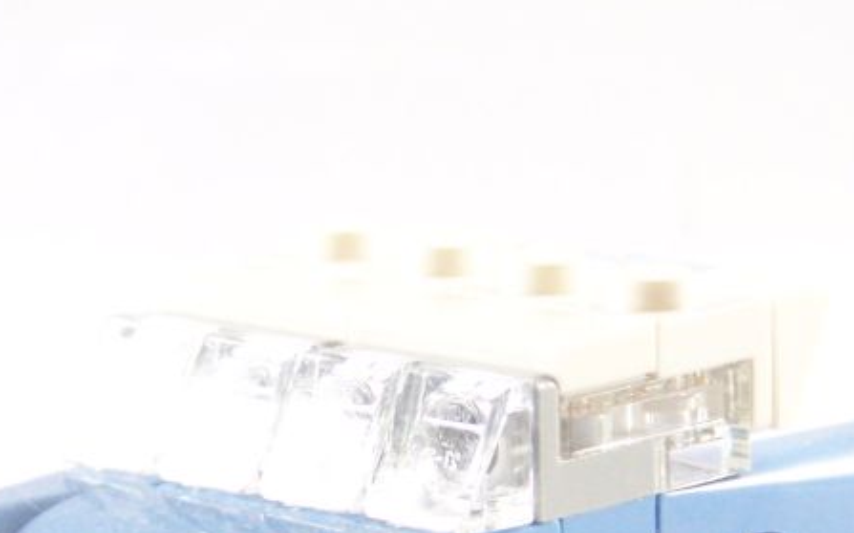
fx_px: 5933
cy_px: 529
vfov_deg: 5.1
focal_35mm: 255
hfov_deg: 8.2
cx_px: 432
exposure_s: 1/60
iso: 400
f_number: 3.2
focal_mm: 17.5
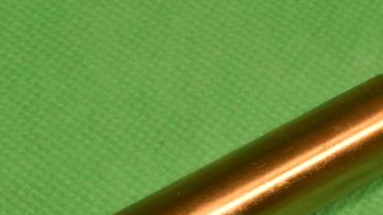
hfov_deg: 13.4
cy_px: 208
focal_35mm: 160
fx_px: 1624
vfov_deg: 7.6
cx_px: 254
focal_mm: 55
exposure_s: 1/100
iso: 1250
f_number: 22
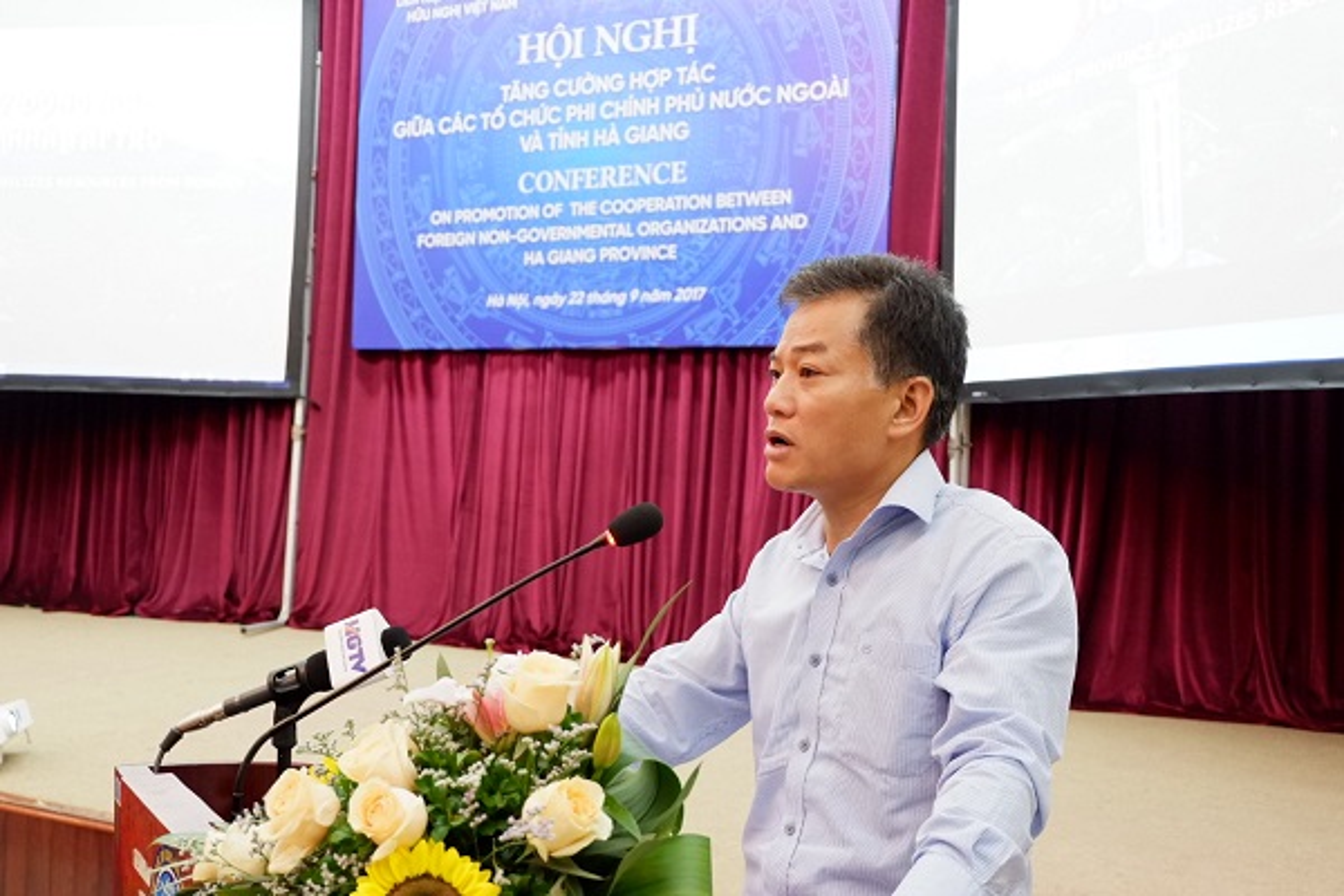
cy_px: 448
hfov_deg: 50.7
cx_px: 672
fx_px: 1419
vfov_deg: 35.1
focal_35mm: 38
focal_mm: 25.6
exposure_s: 1/45
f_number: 4.5
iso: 3200
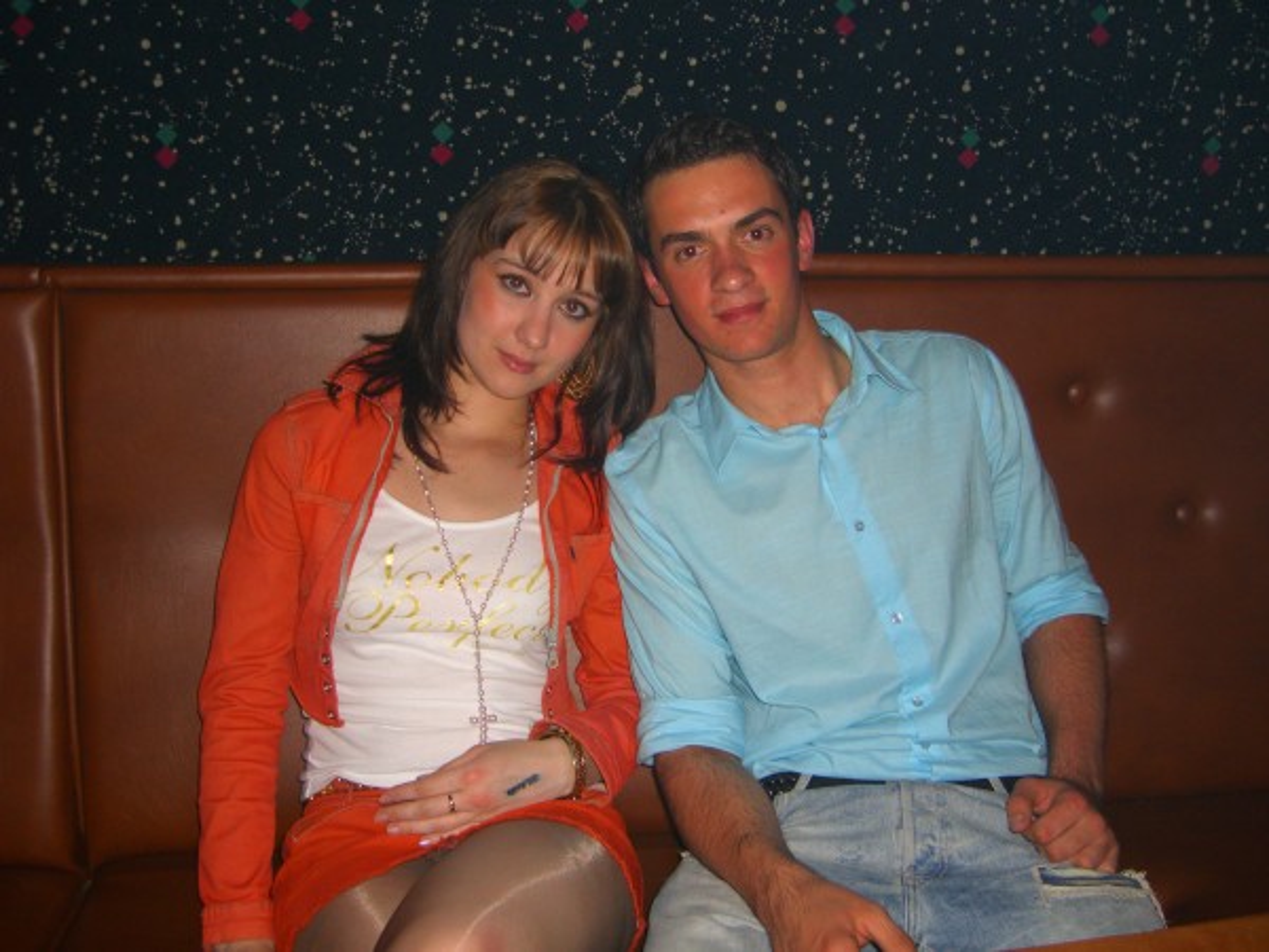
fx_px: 1393
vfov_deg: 37.7
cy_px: 476
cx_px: 634
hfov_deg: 49.0
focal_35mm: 38
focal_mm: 7.9
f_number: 2.8
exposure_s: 1/60
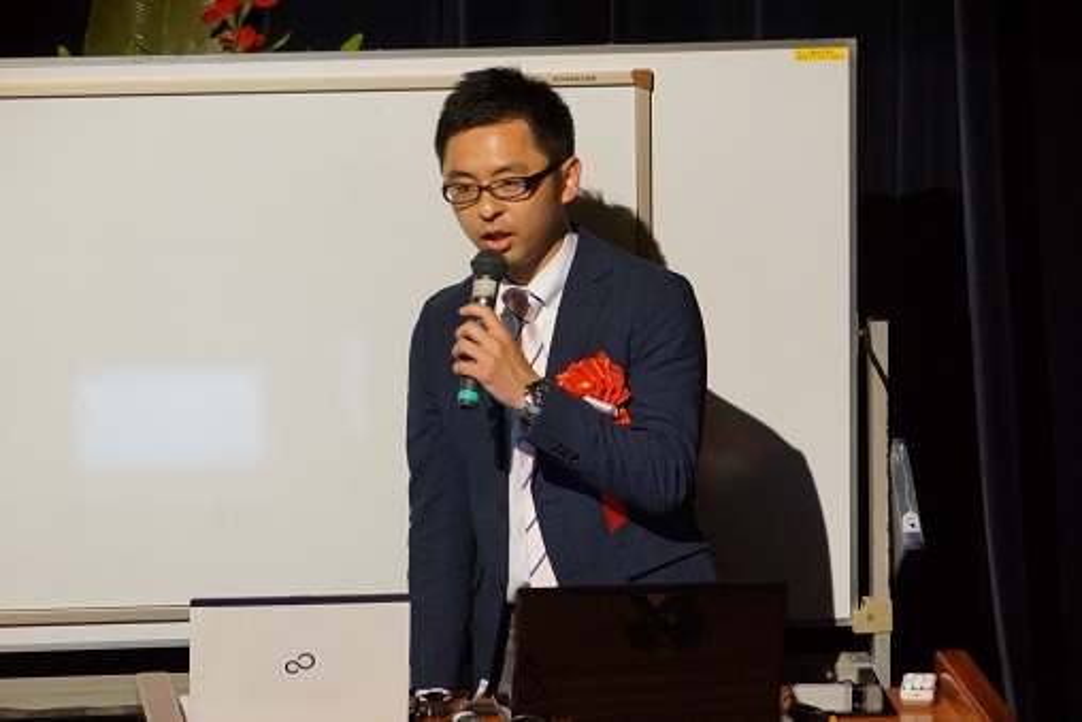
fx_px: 9019
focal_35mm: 300
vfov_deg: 4.6
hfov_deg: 6.9
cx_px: 541
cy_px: 361
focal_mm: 200
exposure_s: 1/60
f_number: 5.6
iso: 1600
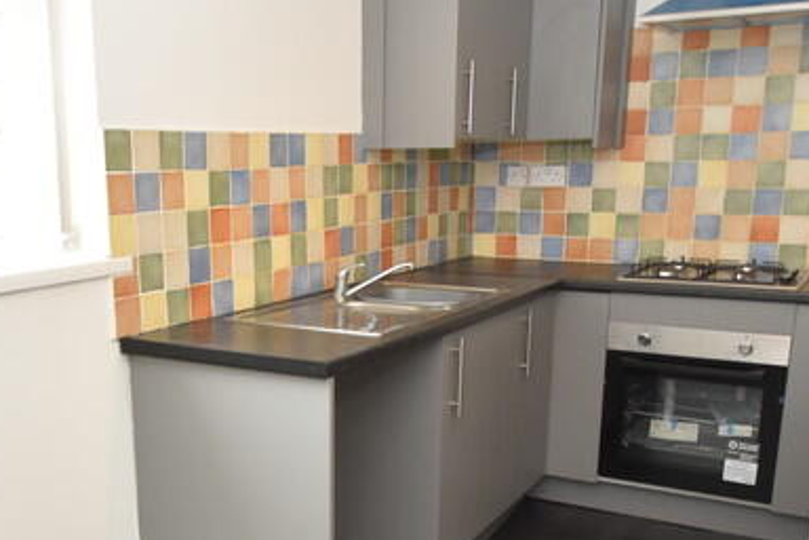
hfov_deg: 48.0
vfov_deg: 32.8
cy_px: 396
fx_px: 899
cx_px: 308
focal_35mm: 40
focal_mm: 10
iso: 800
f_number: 5
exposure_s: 1/100
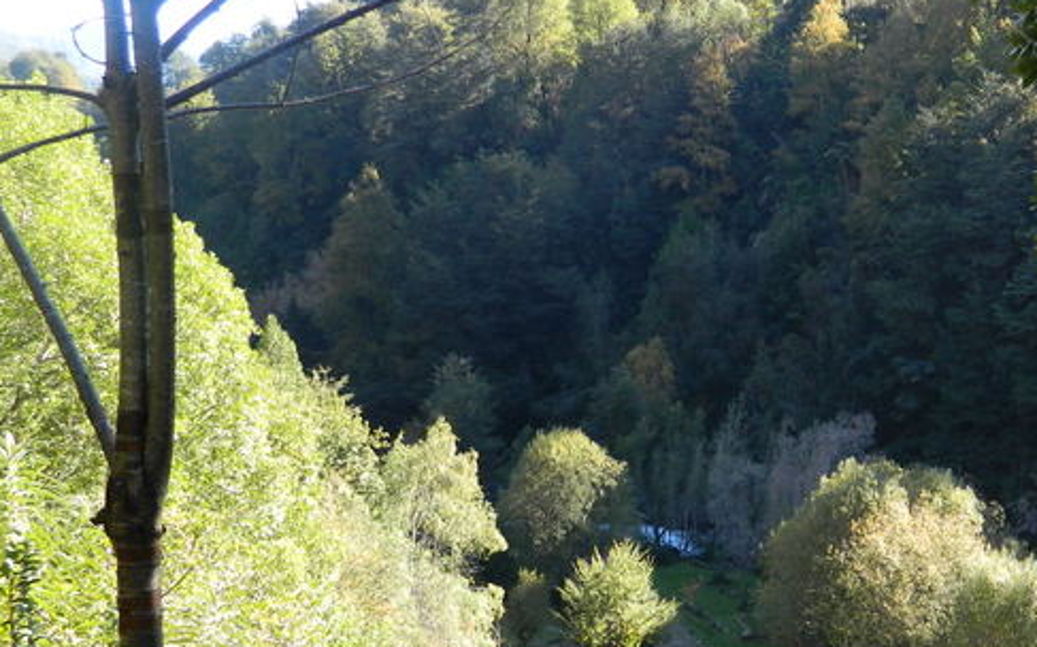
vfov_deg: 21.2
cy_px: 426
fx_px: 1723
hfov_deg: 32.6
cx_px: 816
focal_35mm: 61
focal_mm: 6.2
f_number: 3.3
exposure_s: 1/100
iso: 80
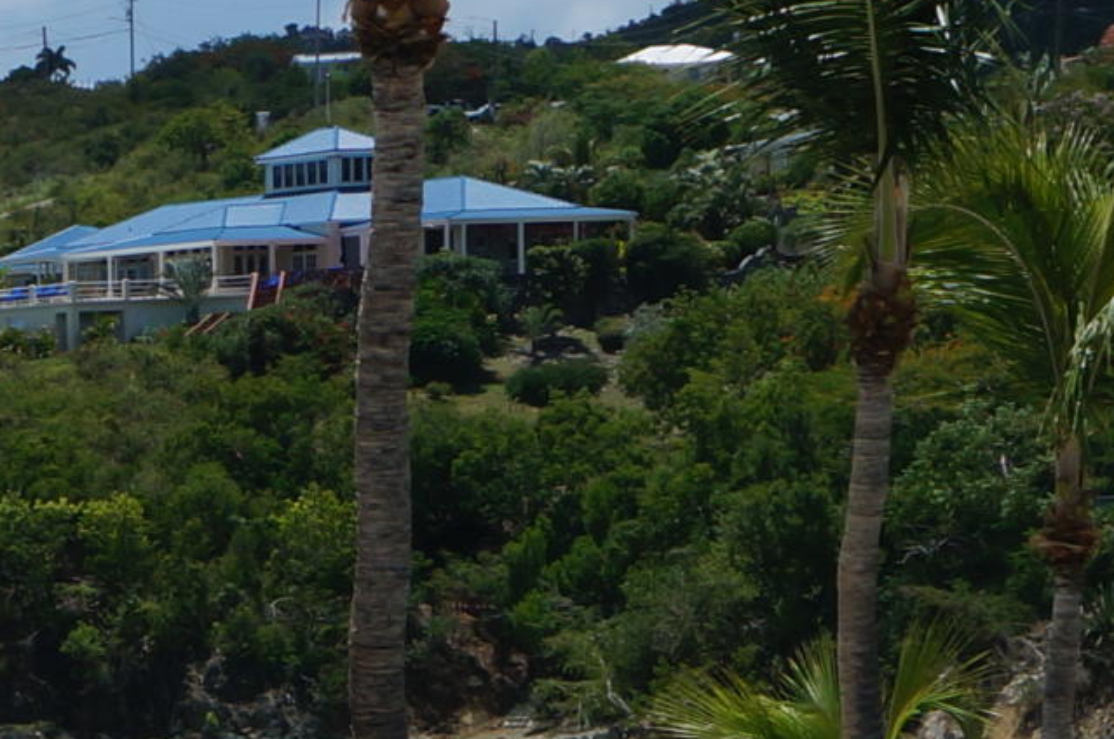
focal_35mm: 155
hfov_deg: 11.6
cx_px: -1248
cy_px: 1362
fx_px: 4789
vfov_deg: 8.5
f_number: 13
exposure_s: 1/200
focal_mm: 22
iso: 100
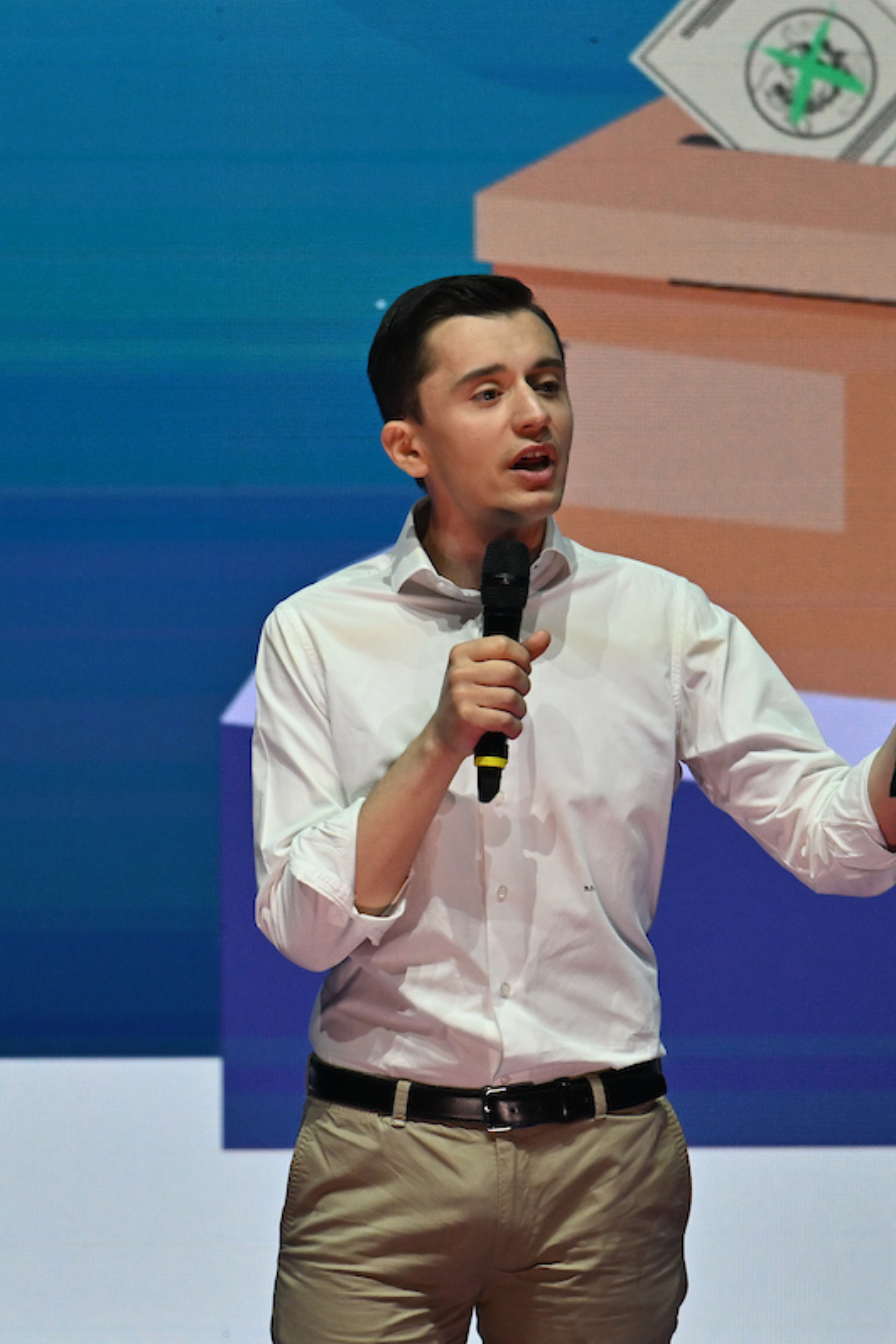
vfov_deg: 2.3
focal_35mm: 904
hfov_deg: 1.5
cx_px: 388
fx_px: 33732
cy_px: 671
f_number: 4.5
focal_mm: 400
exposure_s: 1/640
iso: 1250
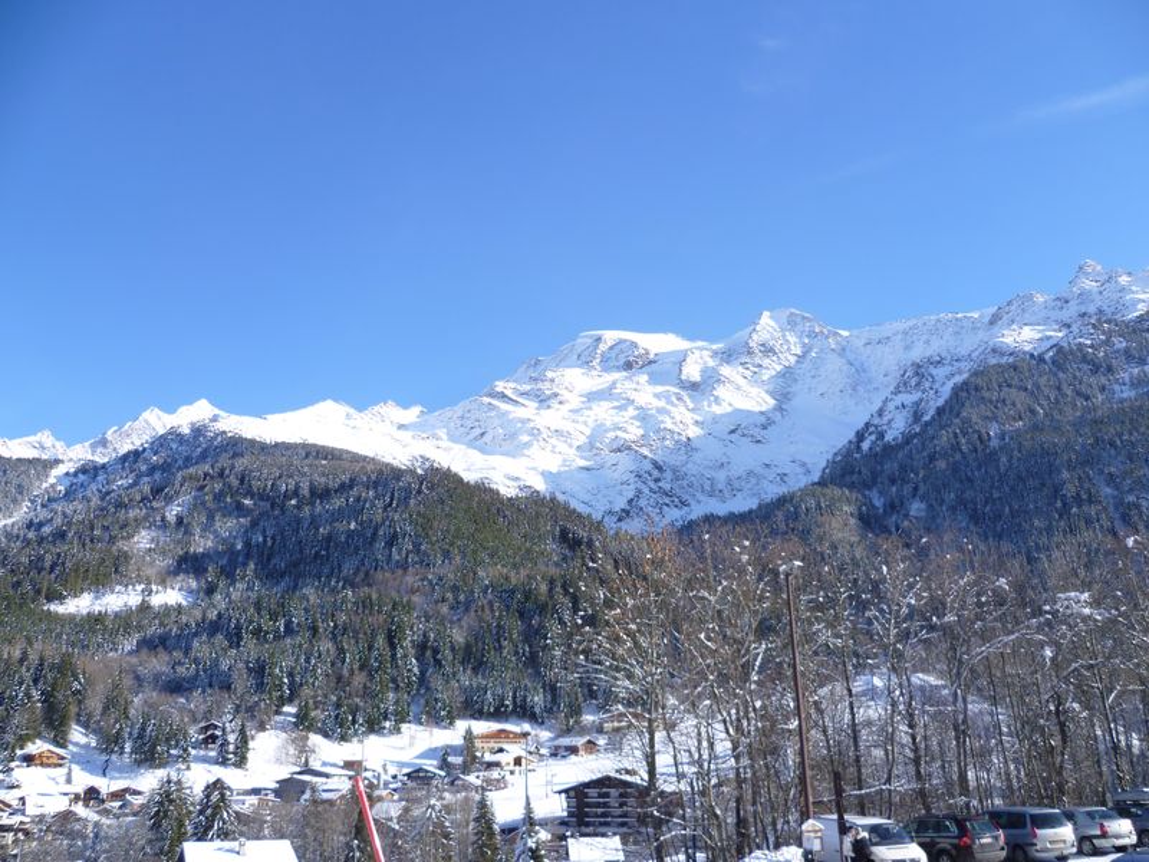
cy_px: 431
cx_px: 574
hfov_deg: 63.4
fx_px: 929
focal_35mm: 28
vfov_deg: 49.7
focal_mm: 5
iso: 80
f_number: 2.8
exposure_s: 1/640
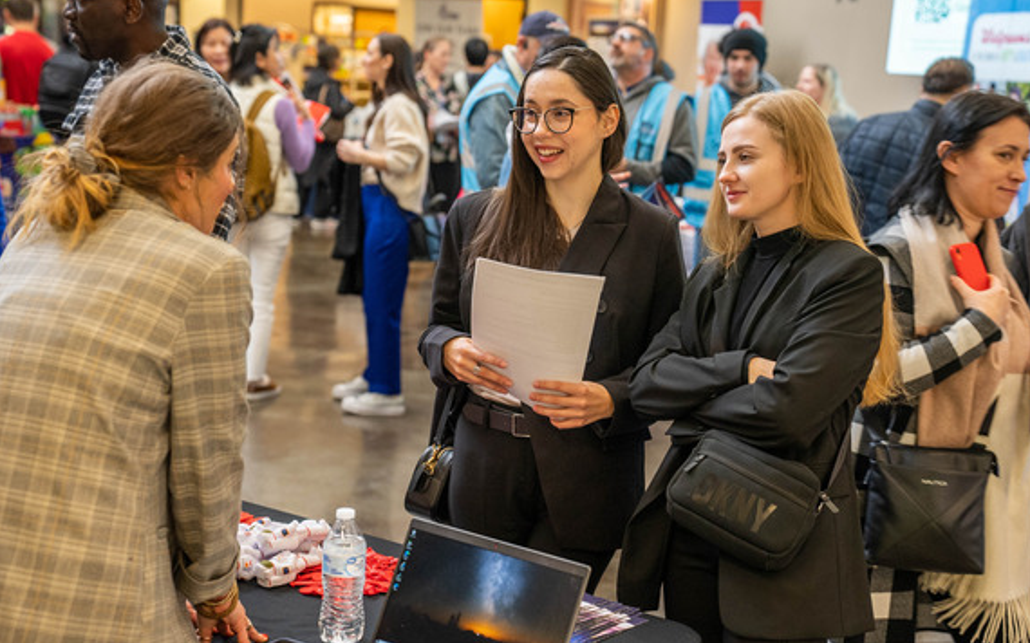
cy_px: 315
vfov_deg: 22.7
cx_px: 520
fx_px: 1600
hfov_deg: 35.7
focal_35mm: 57
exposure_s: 1/100
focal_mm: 55
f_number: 3.2
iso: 1000
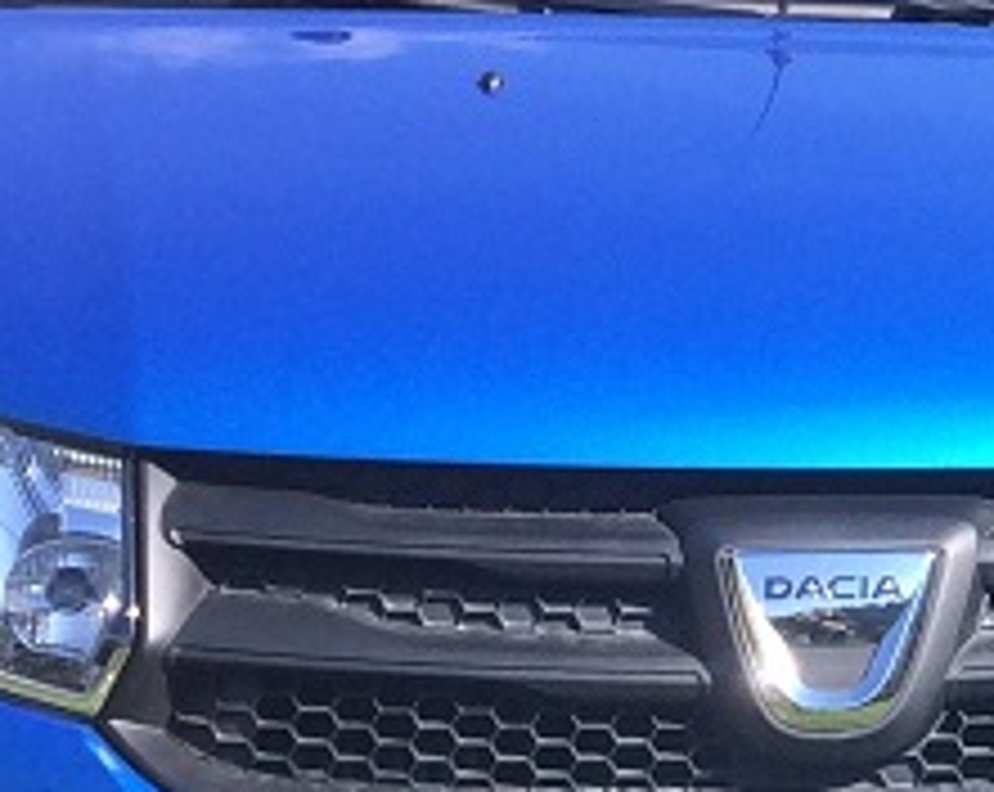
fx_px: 4522
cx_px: 1970
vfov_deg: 9.9
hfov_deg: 11.4
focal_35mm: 154
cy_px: 18
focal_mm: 4.15
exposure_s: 1/695
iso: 32
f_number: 2.2
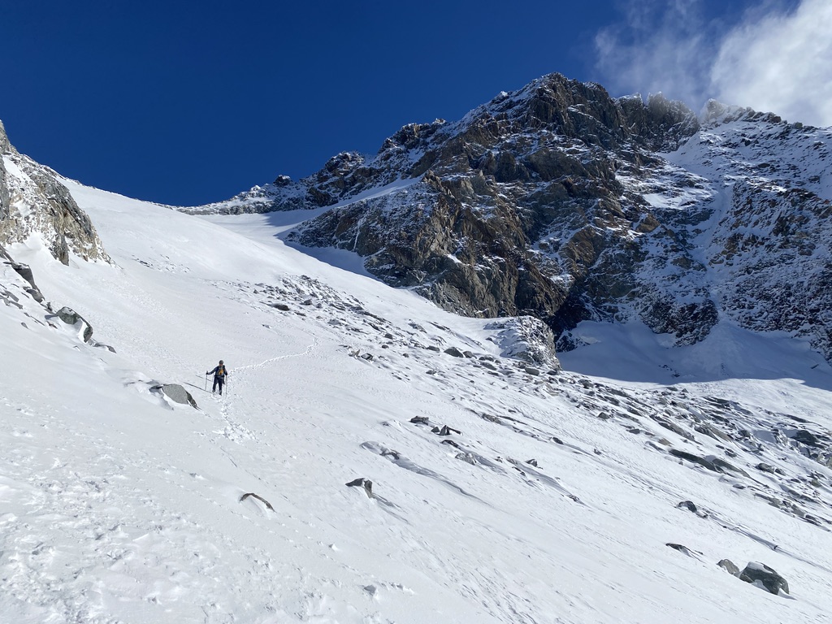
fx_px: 625
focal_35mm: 26
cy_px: 312
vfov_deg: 53.1
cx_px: 416
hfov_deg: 67.3
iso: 32
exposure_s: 1/11494
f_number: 1.8
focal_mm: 4.25
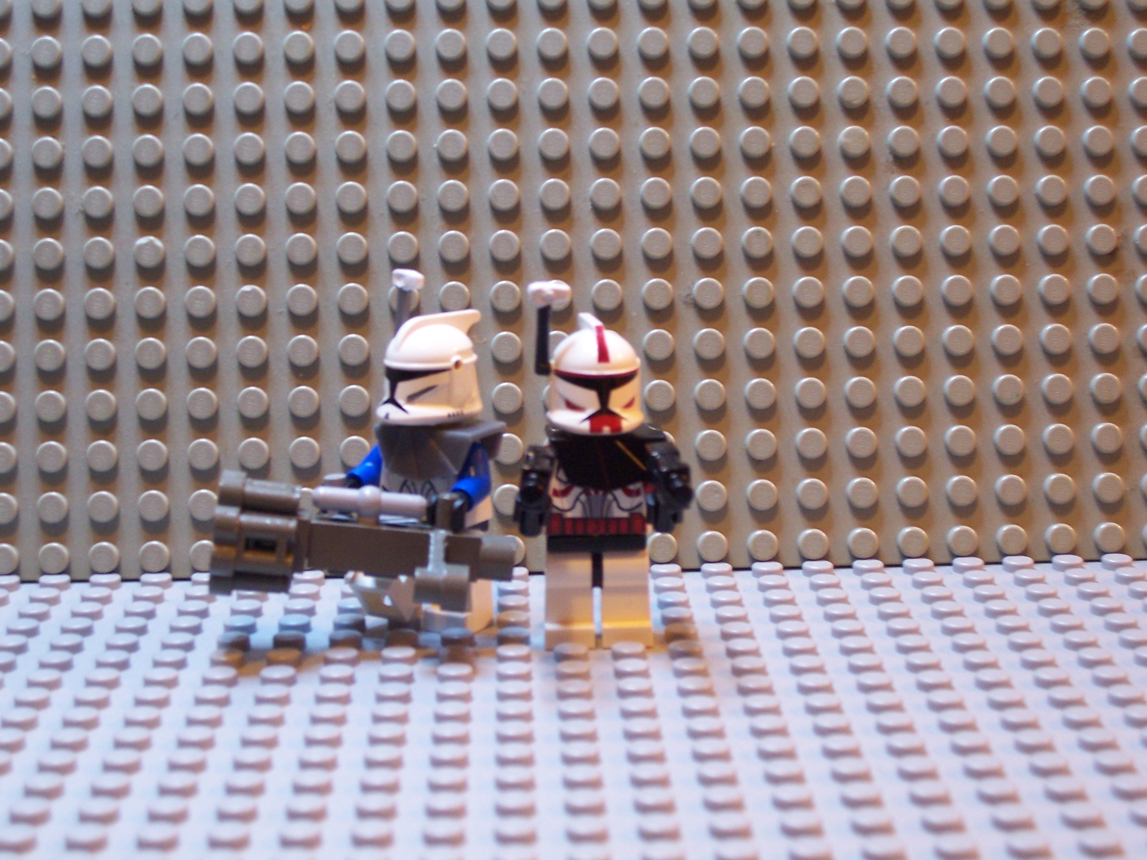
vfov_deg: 22.3
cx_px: 574
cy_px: 430
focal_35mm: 66
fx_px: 2187
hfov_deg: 29.4
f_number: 4
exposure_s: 1/4
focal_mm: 10.8
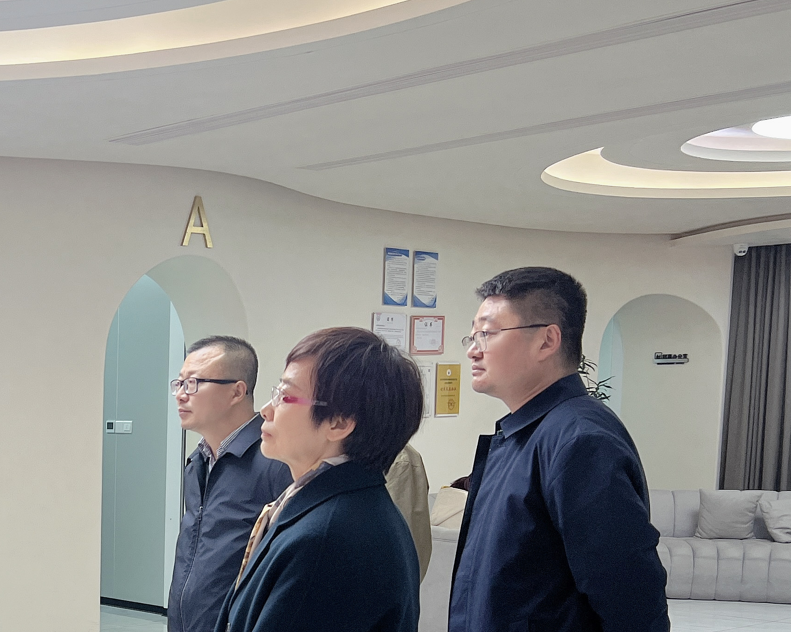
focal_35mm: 60
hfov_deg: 28.6
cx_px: -79
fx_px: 1405
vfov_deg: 24.7
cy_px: 564
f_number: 1.5
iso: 64
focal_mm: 5.7
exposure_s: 1/100
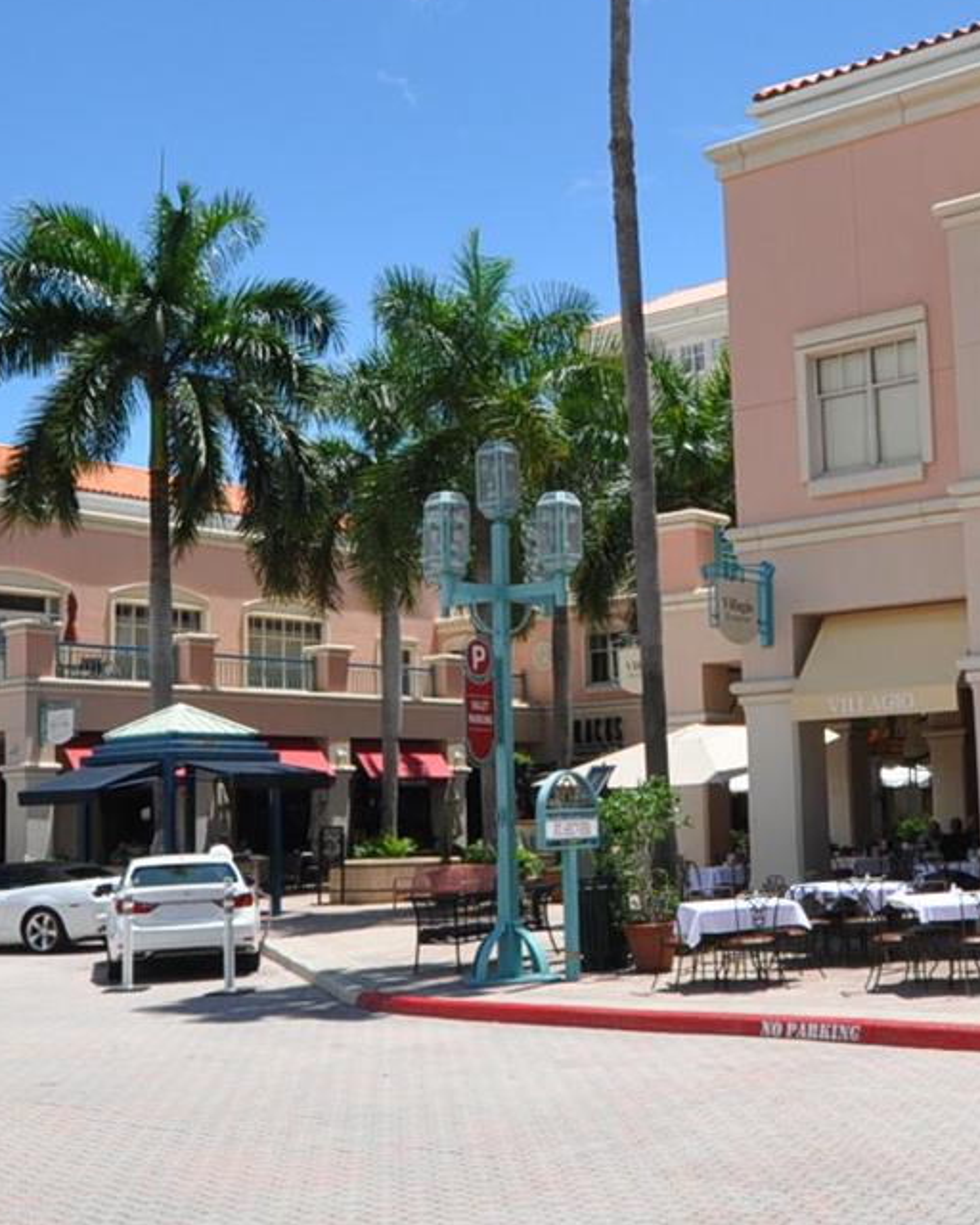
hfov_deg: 33.2
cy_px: 599
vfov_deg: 41.2
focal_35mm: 45
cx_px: 622
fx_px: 1631
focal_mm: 10
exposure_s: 1/400
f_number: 10
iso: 200
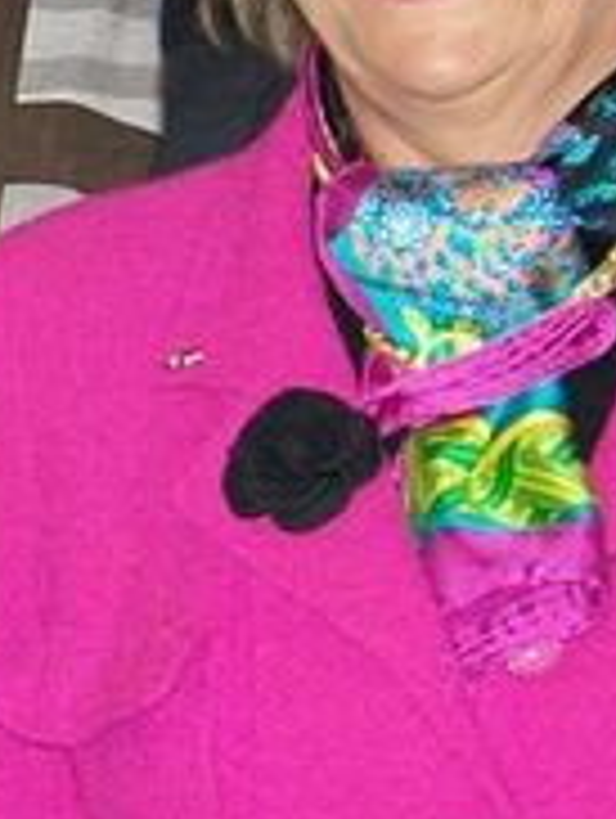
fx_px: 3456
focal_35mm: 146
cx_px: -825
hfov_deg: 9.2
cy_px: 178
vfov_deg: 13.4
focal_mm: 6.1
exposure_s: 1/125
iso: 200
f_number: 2.7
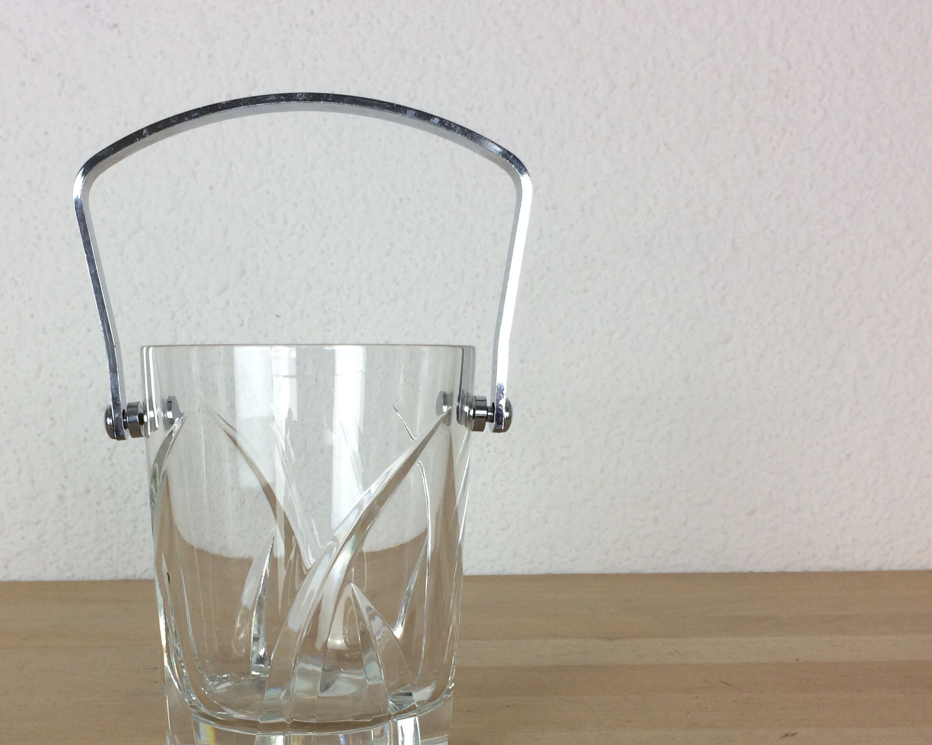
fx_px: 1131
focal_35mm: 41
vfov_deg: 36.2
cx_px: 329
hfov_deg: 44.3
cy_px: 480
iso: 50
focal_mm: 4.15
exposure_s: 1/100
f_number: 2.2
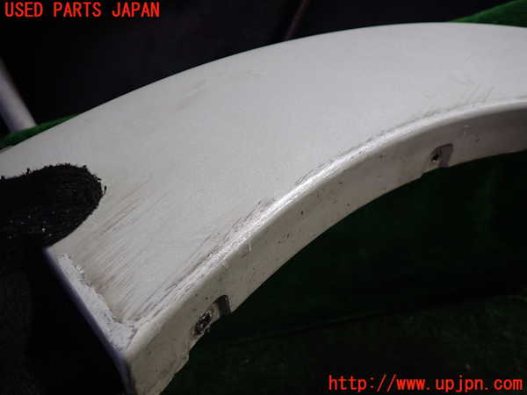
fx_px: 381
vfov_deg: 54.9
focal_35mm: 25
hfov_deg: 69.4
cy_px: 198
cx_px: 264
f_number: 2
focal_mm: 4.5
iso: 250
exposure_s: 1/30
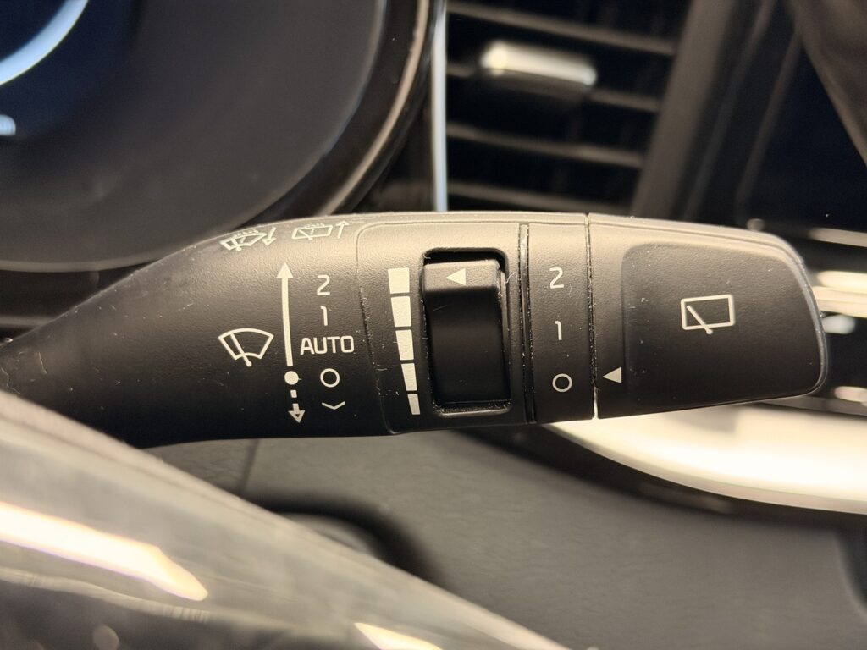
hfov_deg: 39.7
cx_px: 434
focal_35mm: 48
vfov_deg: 30.3
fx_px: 1202
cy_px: 325
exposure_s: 1/30
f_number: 1.78
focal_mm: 6.76
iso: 500
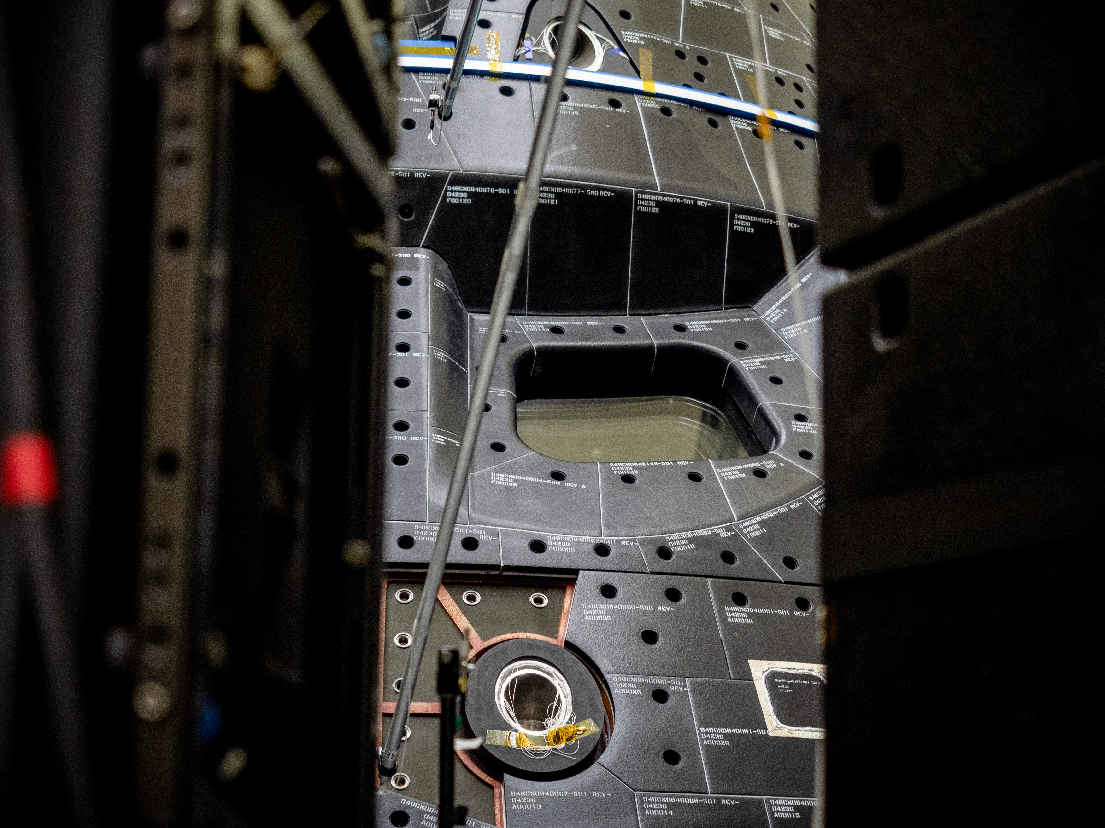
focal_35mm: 80
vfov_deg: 18.4
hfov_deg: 24.4
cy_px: 414
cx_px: 552
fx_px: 2554
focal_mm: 40
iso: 800
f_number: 2.8
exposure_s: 1/125
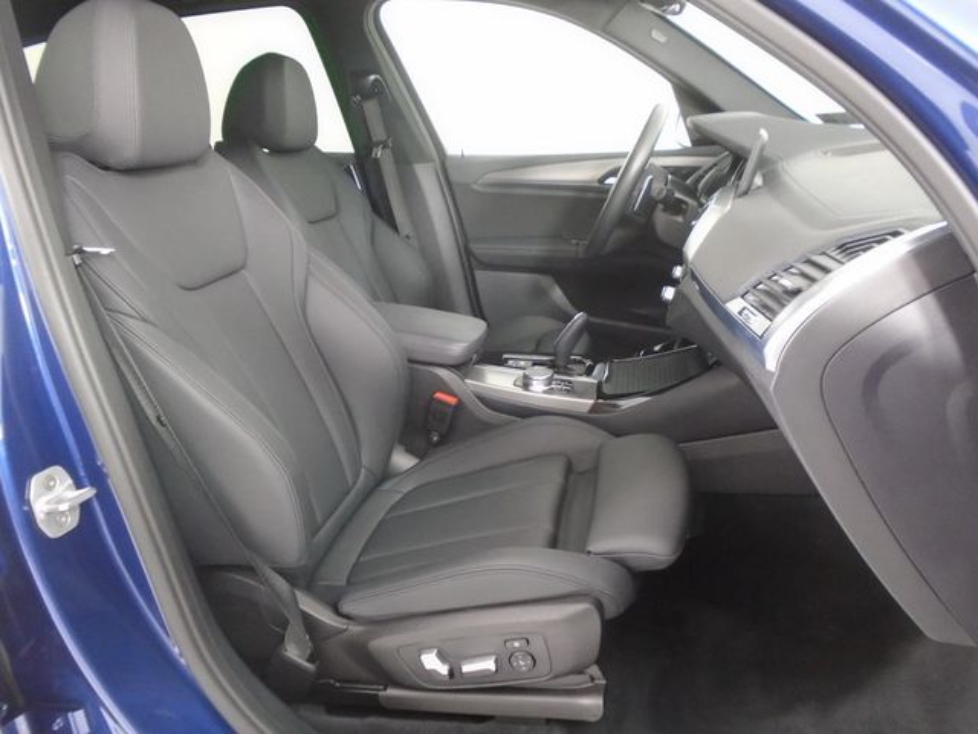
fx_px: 735
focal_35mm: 26
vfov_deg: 53.1
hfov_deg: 67.3
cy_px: 367
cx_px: 489
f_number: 3.2
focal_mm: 4.6
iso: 400
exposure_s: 1/30
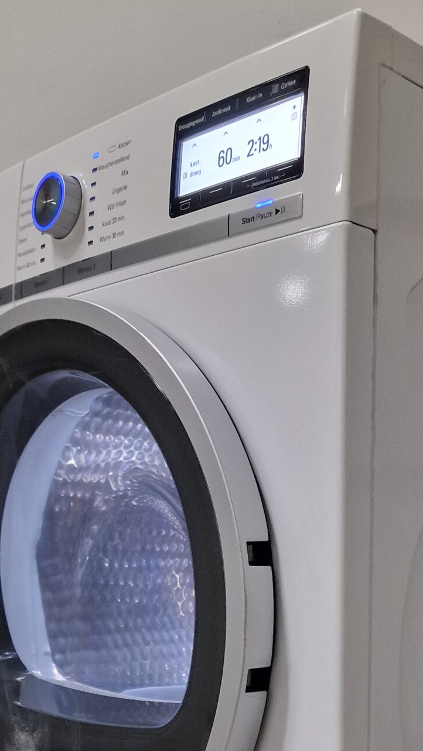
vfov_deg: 39.8
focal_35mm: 50
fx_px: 997
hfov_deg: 23.8
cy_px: 596
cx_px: 289
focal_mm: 6.4
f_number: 1.8
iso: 640
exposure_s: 1/50
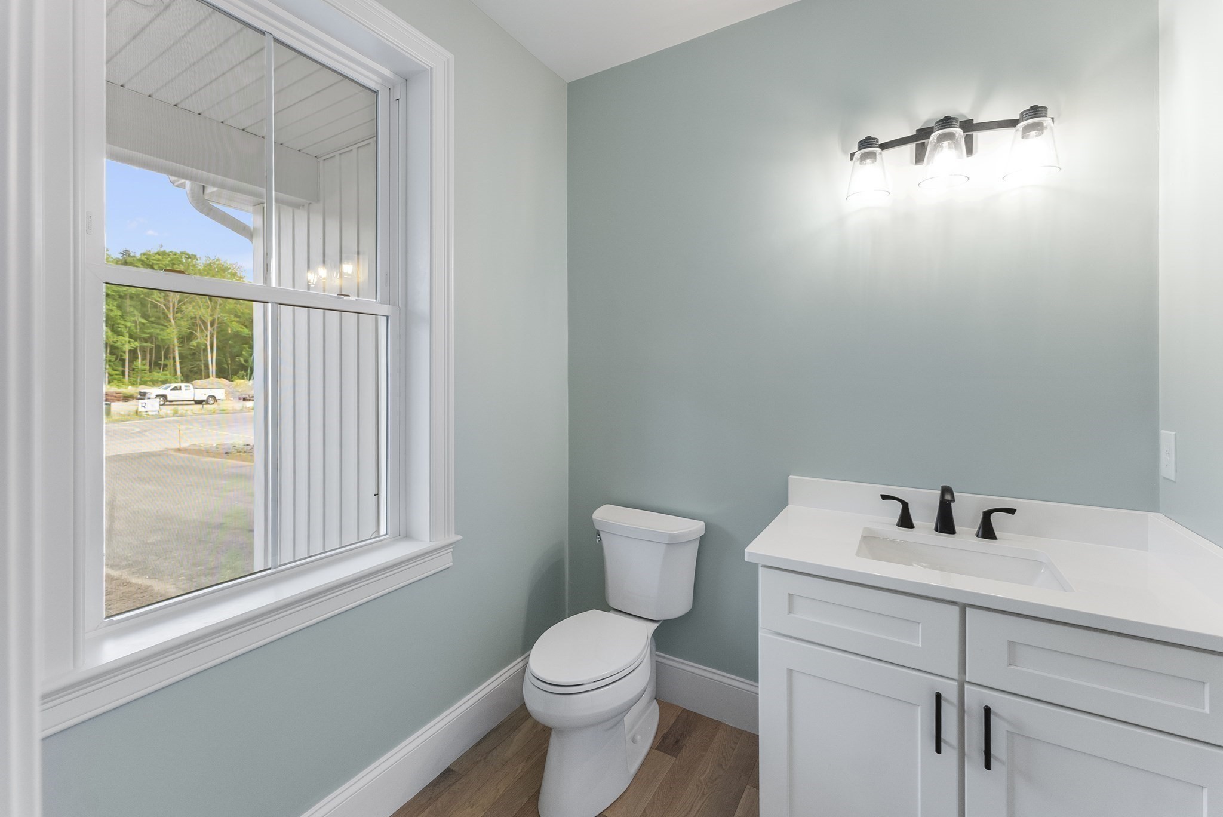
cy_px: 408
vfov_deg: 81.3
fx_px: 476
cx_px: 612
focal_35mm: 14
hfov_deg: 104.2
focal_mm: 14
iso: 640
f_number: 6.3
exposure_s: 1/60
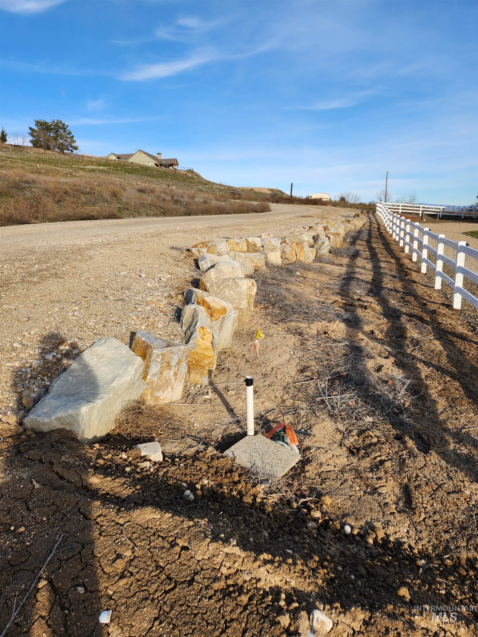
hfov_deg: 58.9
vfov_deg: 73.9
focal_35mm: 23
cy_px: 318
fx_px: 423
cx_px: 239
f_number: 1.8
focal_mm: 5.4
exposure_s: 1/1050
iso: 20
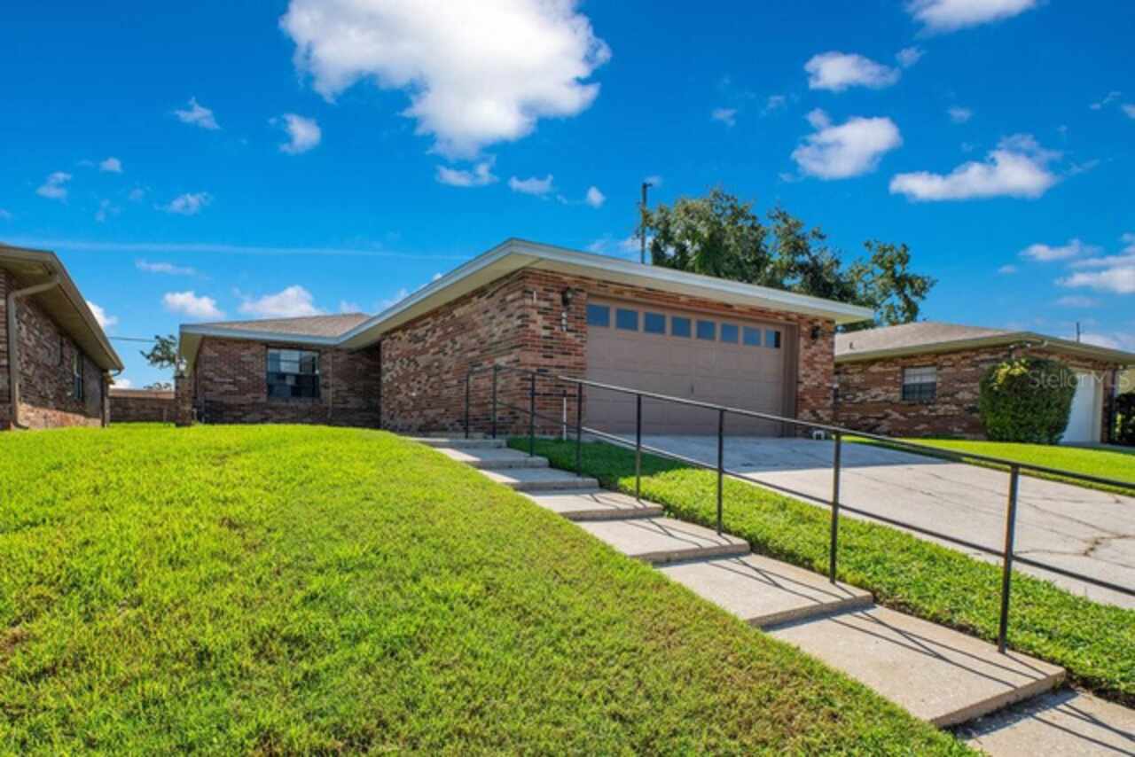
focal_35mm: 14
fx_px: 441
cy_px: 378
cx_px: 568
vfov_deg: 81.2
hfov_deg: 104.2
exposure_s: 1/640
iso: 400
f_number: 8
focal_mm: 14
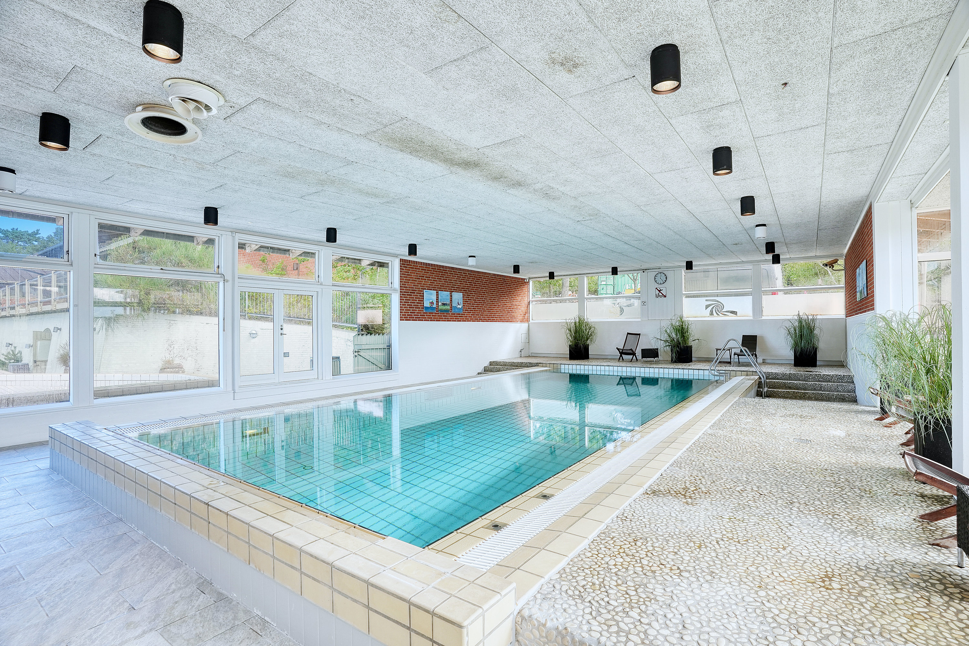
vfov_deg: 70.4
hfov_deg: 93.3
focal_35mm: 17
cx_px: 484
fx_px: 458
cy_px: 323
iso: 400
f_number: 8
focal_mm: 17
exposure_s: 1/20
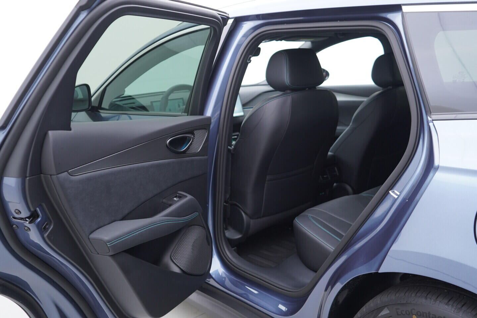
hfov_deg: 53.1
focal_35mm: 36
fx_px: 477
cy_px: 159
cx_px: 238
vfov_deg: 36.9
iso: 160
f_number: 2.8
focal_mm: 24
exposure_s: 1/40
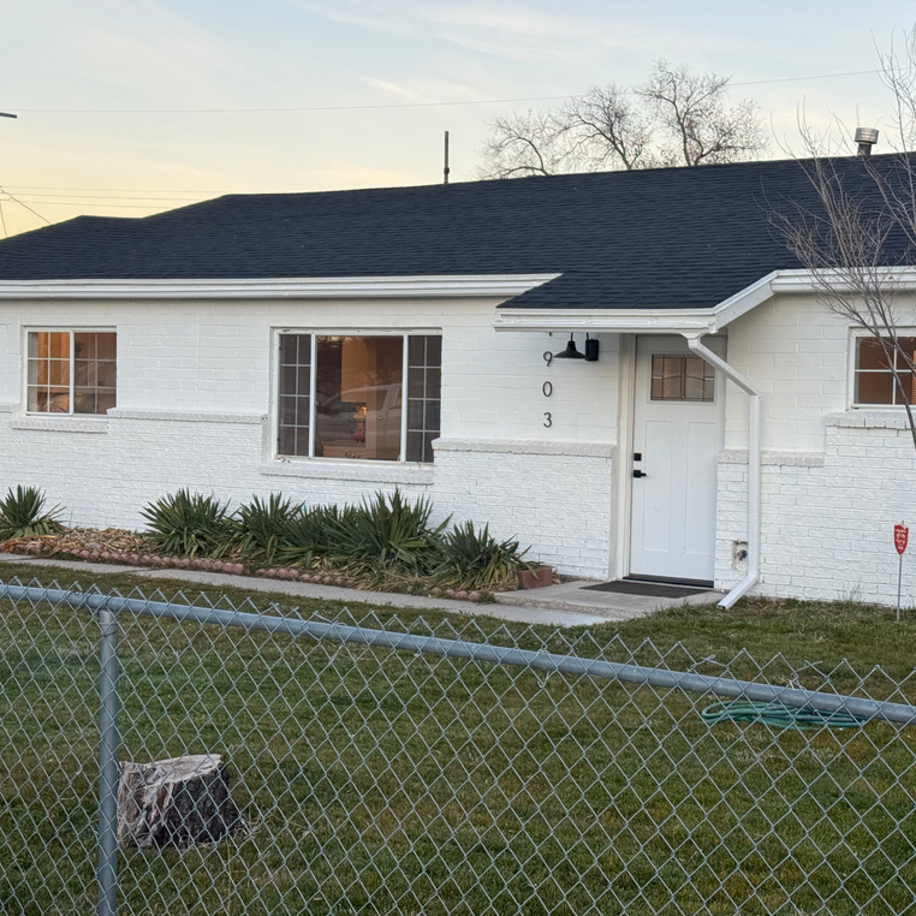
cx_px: 564
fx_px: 1706
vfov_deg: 30.0
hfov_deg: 29.9
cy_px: 459
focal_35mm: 57
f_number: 1.78
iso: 64
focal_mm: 6.76
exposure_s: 1/372
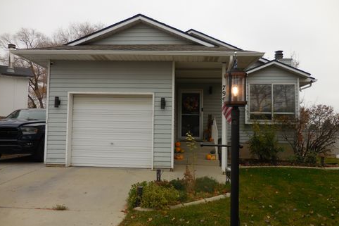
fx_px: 254
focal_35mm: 27
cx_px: 165
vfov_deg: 47.9
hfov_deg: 67.4
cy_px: 115
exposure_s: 1/320
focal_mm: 4.5
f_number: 3.3
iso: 125
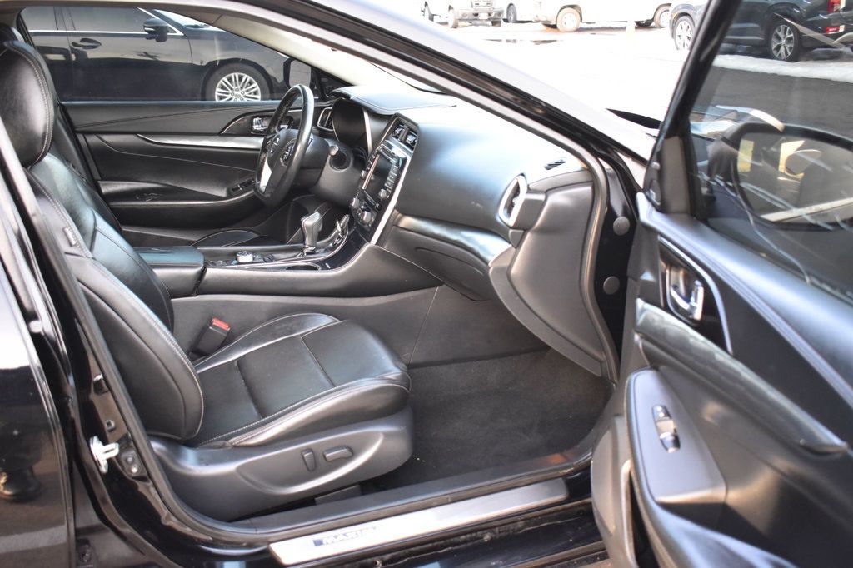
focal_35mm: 36
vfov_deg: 36.8
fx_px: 853
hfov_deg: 53.1
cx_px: 426
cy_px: 284
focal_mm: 24
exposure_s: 1/125
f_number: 4
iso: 1400
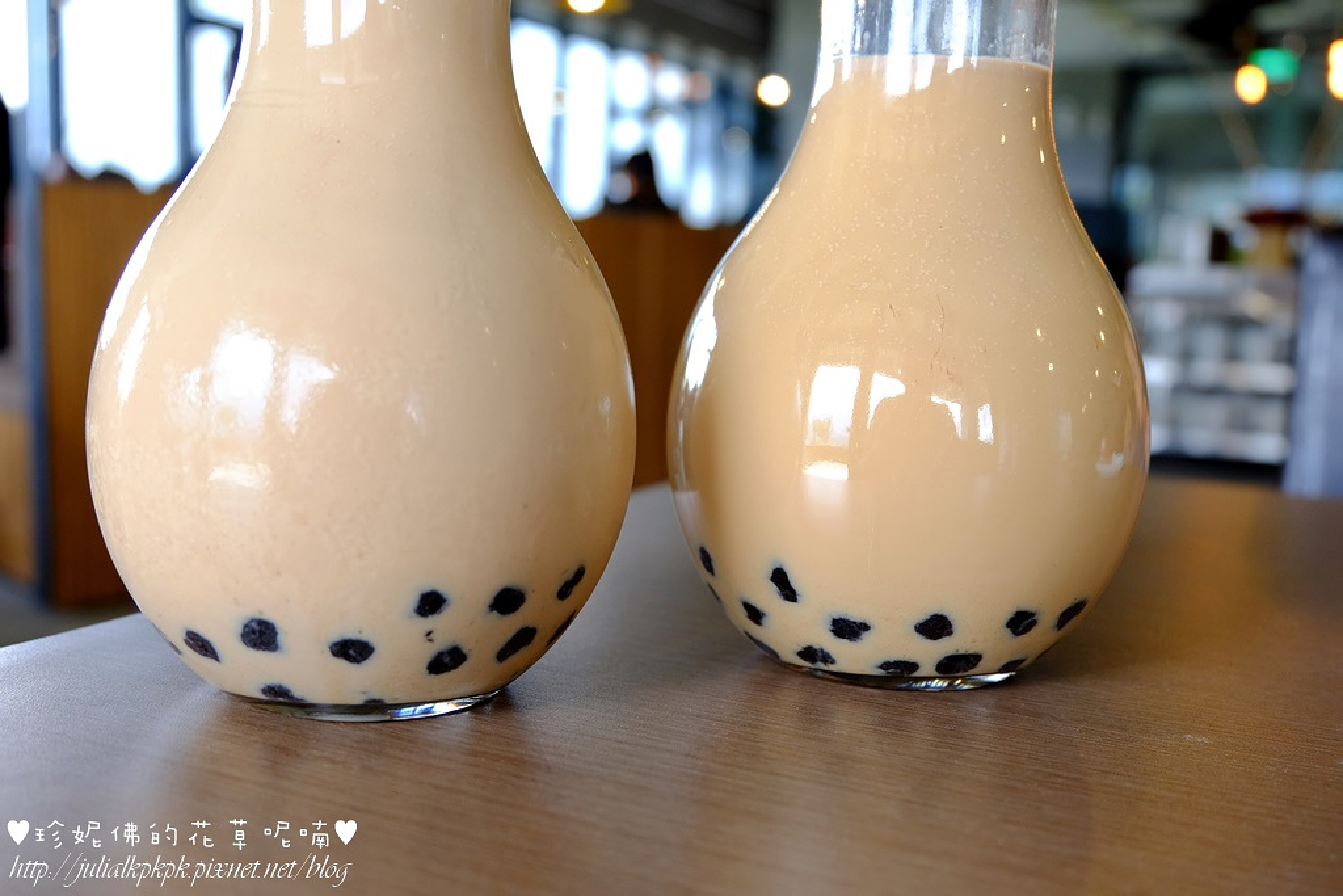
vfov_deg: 36.9
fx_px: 1343
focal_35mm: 36
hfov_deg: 53.1
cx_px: 672
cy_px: 448
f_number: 4.5
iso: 400
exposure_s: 1/60
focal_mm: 24.3
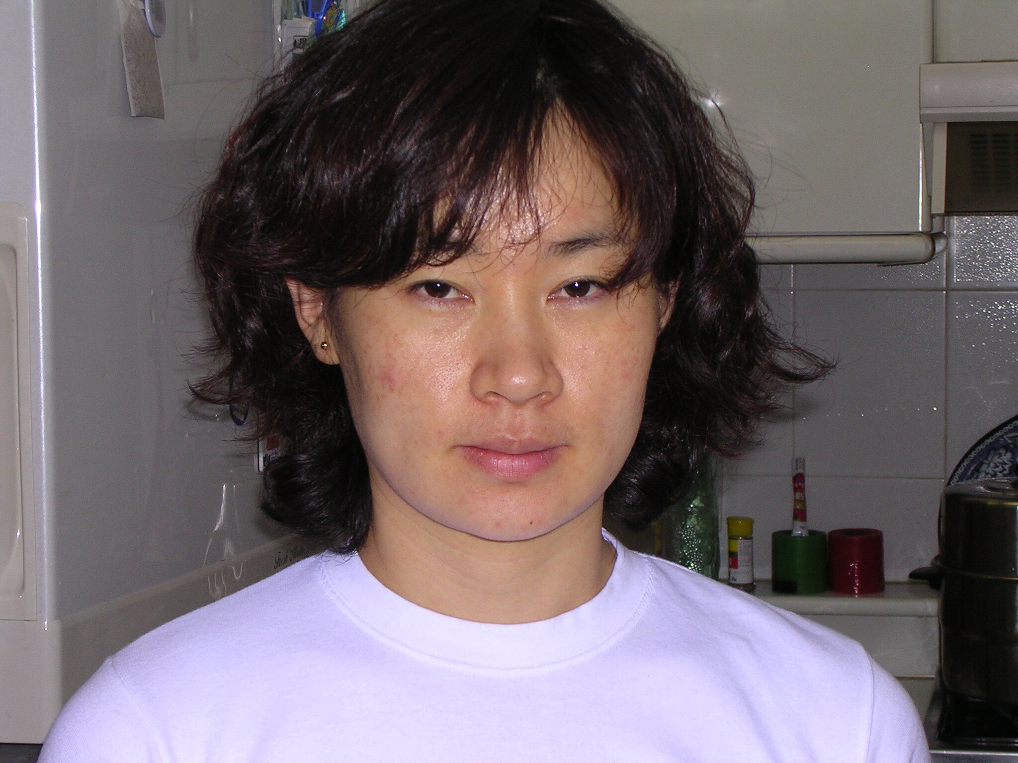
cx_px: 509
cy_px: 382
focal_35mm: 91
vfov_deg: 16.2
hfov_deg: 21.5
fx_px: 2676
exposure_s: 1/60.1
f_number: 4.3
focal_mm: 13.7
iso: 127
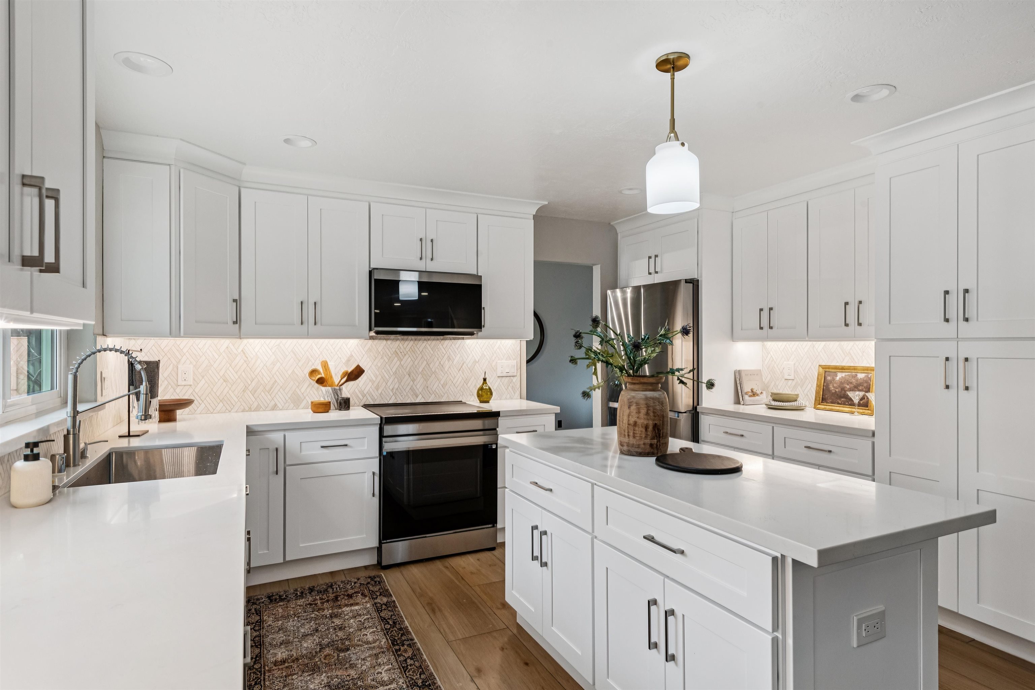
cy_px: 345
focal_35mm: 20
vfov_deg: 61.9
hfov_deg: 84.0
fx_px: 575
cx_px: 518
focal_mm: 20
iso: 640
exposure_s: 1/40
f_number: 11
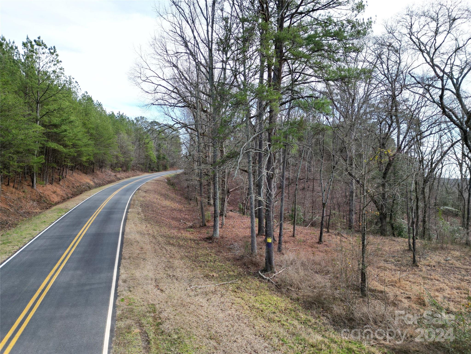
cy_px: 177
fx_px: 327
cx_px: 236
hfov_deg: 71.6
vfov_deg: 56.8
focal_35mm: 24
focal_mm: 6.72
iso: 140
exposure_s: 1/1250
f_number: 1.7
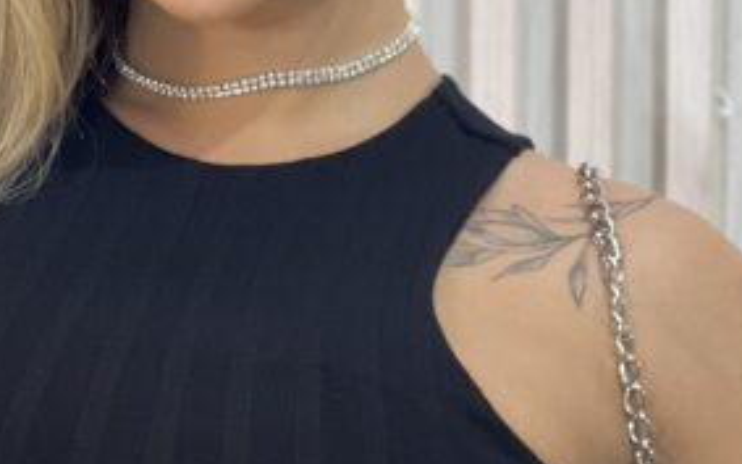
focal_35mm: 269
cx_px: 273
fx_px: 5441
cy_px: 481
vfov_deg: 4.9
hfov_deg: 7.8
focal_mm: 9
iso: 160
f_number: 2.8
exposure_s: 1/120
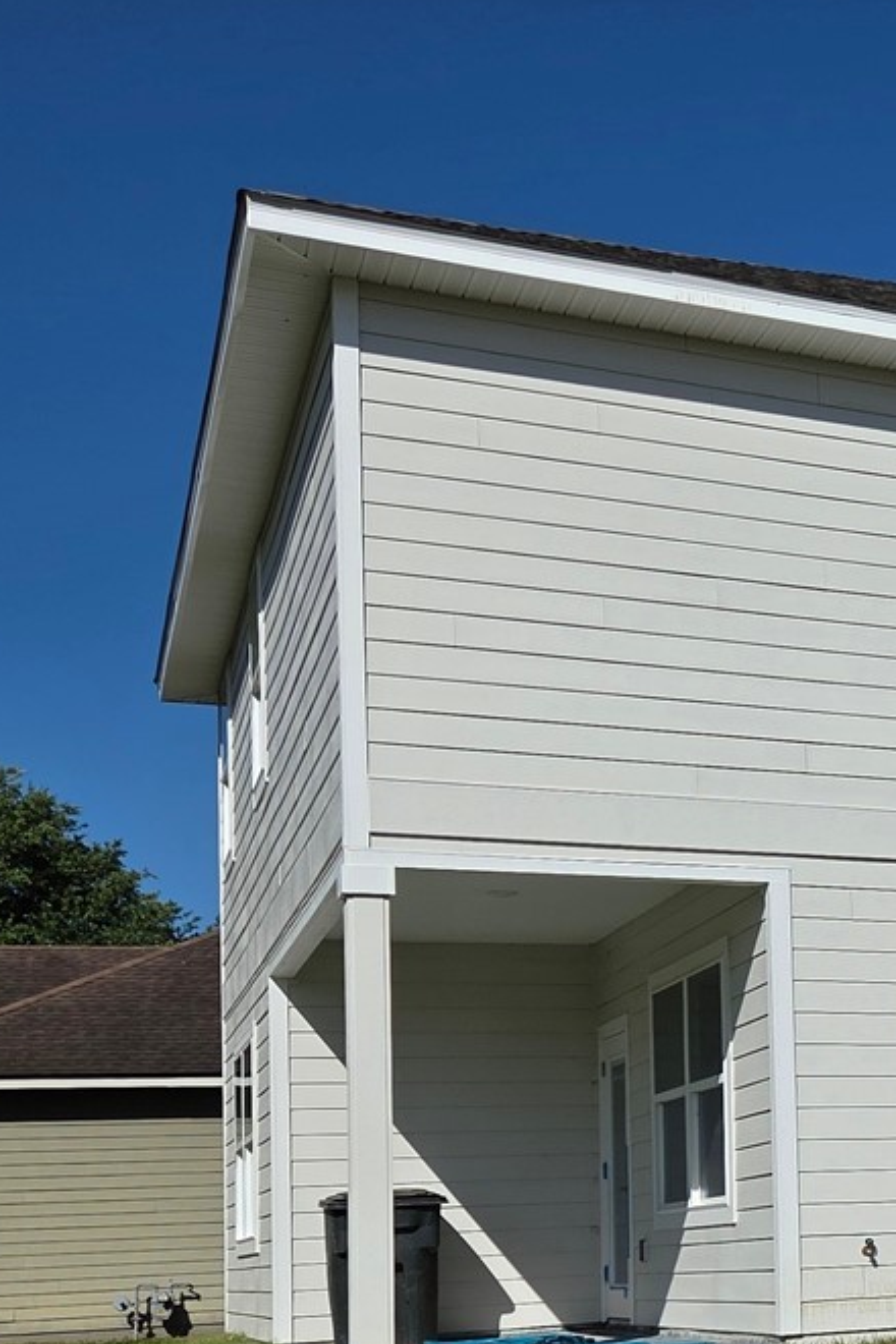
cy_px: 1065
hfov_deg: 20.4
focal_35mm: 58
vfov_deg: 33.5
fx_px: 2165
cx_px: 1305
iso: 50
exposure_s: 1/7891
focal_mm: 5.4
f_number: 1.8
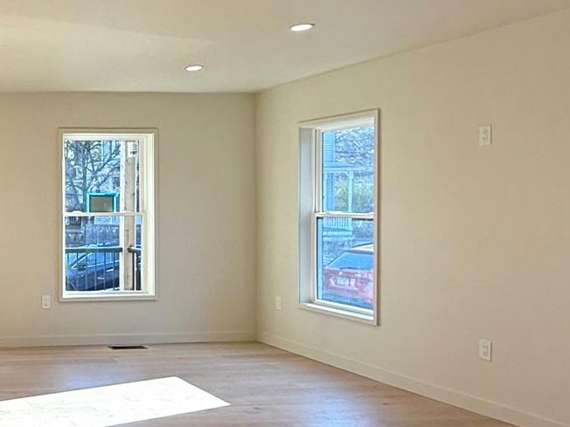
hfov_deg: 35.2
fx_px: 725
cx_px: -91
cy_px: 212
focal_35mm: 44
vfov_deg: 32.9
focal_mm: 2.22
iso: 64
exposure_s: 1/178
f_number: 2.2
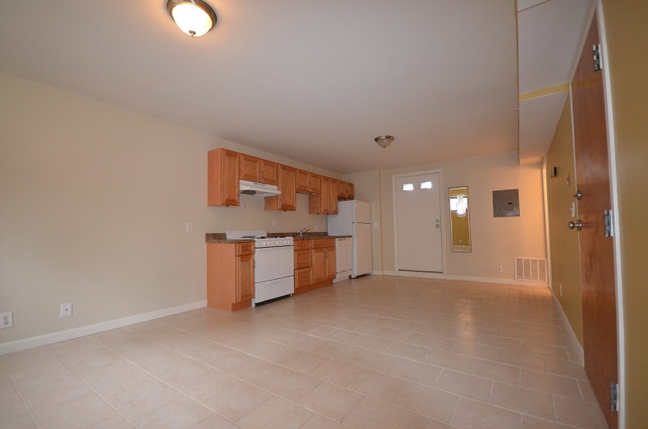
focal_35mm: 15
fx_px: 270
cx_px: 324
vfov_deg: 77.1
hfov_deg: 100.5
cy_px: 214
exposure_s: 1/60
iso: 2000
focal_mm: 10
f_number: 4
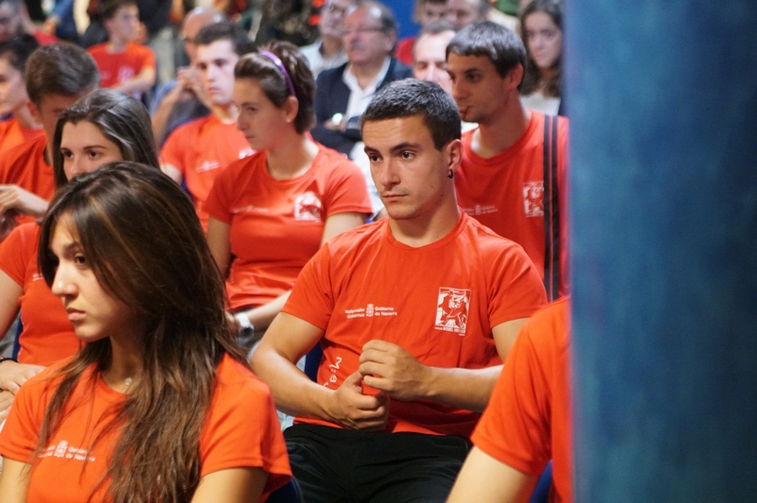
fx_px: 2206
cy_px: 252
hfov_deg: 19.5
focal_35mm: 105
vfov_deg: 13.0
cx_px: 378
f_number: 2.8
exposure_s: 1/160
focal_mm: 70
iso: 6400
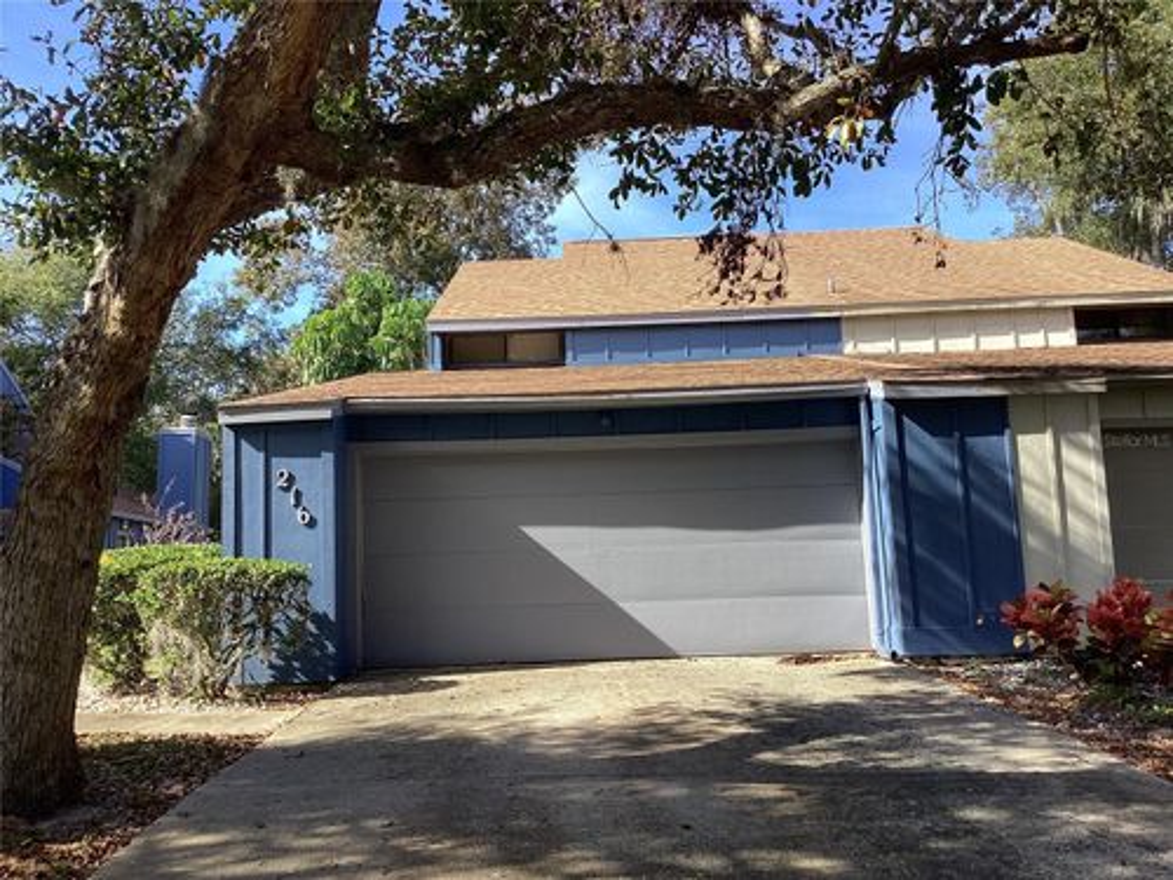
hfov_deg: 58.4
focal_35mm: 31
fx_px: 1050
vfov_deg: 45.4
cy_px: 440
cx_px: 586
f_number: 2.4
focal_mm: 3.3
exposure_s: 1/397
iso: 25
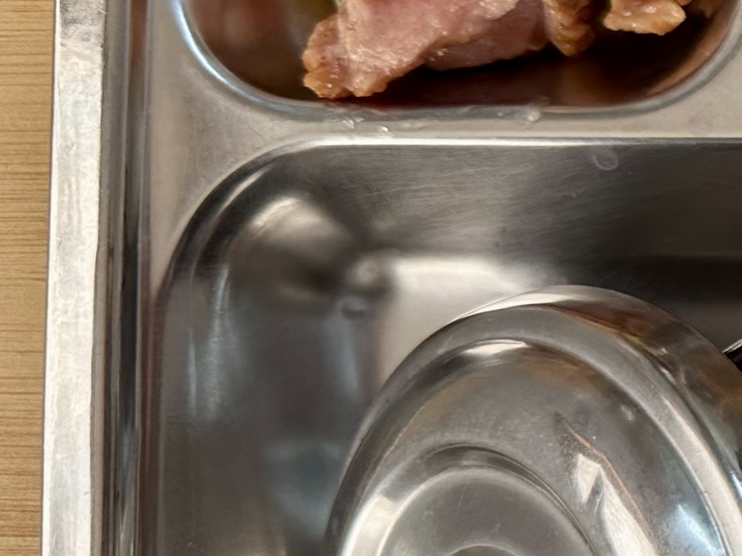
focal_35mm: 88
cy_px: 302
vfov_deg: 16.8
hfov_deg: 18.0
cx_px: 1315
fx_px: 1887
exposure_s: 1/120
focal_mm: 6.86
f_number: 1.78
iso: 100
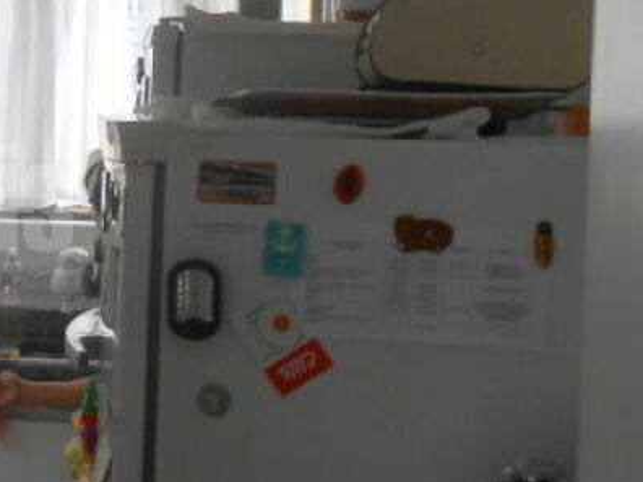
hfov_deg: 21.0
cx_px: -213
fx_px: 1560
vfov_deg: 17.6
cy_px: 204
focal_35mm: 84
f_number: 3.5
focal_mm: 4.6
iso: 80
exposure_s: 1/80
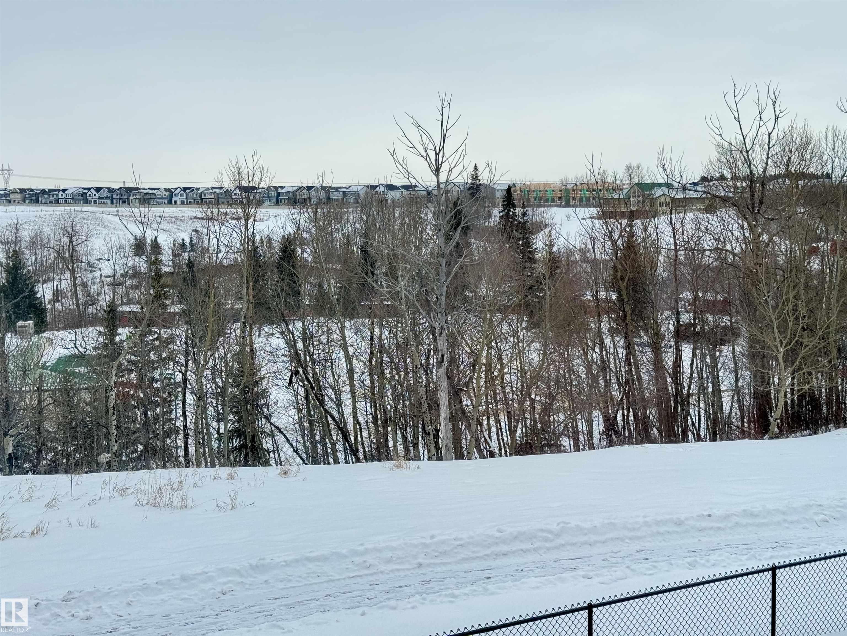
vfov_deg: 30.3
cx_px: 424
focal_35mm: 48
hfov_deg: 39.7
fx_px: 1174
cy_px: 318
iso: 64
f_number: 1.78
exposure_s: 1/2331
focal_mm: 6.76
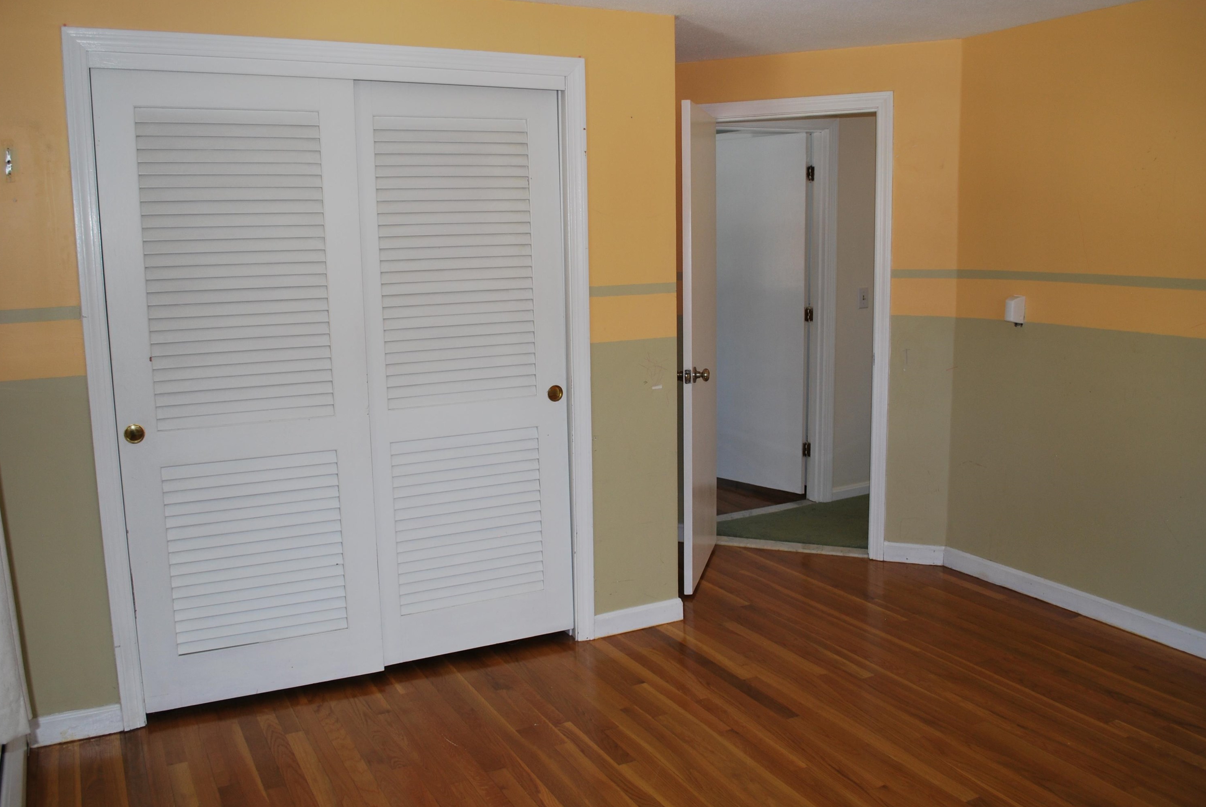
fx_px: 1040
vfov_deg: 42.4
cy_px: 393
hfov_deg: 60.2
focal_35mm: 31
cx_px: 600
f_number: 3.8
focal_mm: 20
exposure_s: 1/60
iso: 200
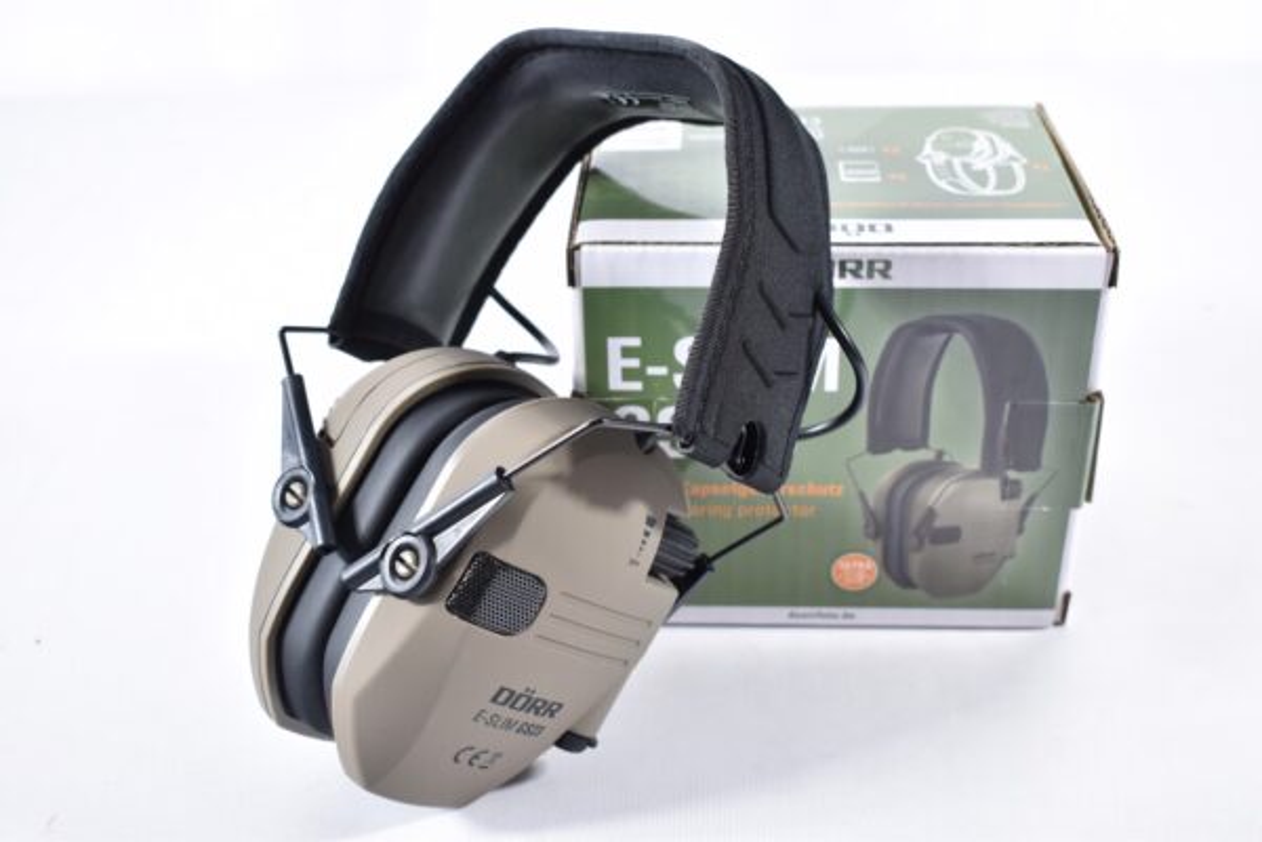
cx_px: 631
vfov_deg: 28.9
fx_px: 1630
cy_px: 421
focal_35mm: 46
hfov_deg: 42.3
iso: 640
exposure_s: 1/40
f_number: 5
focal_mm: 31
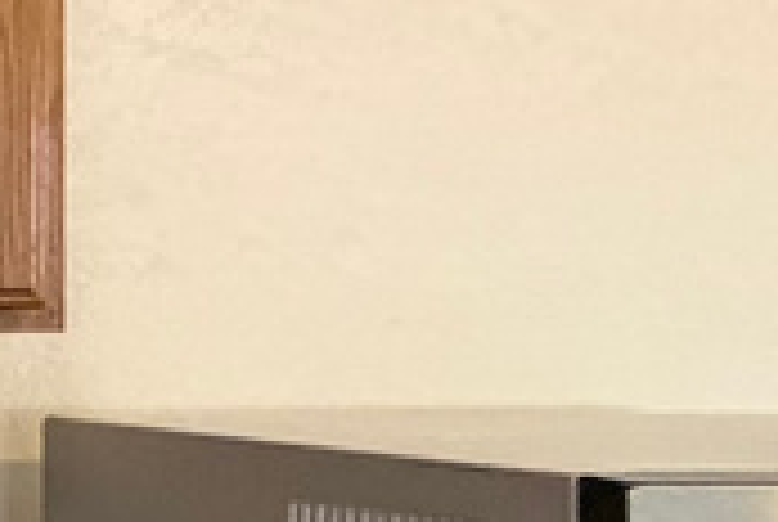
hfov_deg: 12.7
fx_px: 1862
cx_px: -1381
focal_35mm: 86
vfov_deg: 15.9
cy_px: 288
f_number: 2.2
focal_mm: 2.22
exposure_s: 1/60
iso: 500
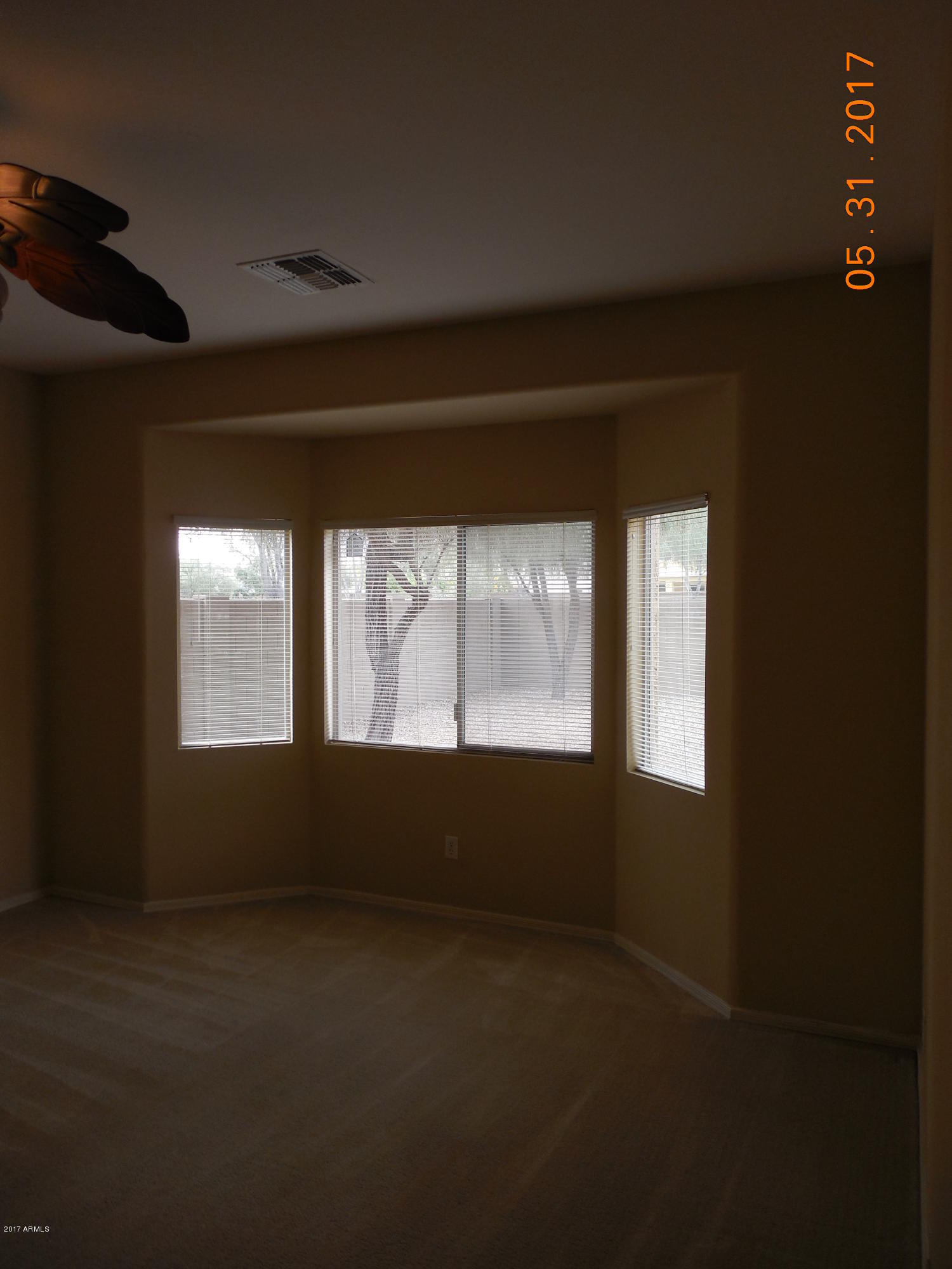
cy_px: 634
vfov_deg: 69.4
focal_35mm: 25
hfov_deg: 54.9
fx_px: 917
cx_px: 476
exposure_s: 1/50
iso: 125
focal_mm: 4.5
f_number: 3.3
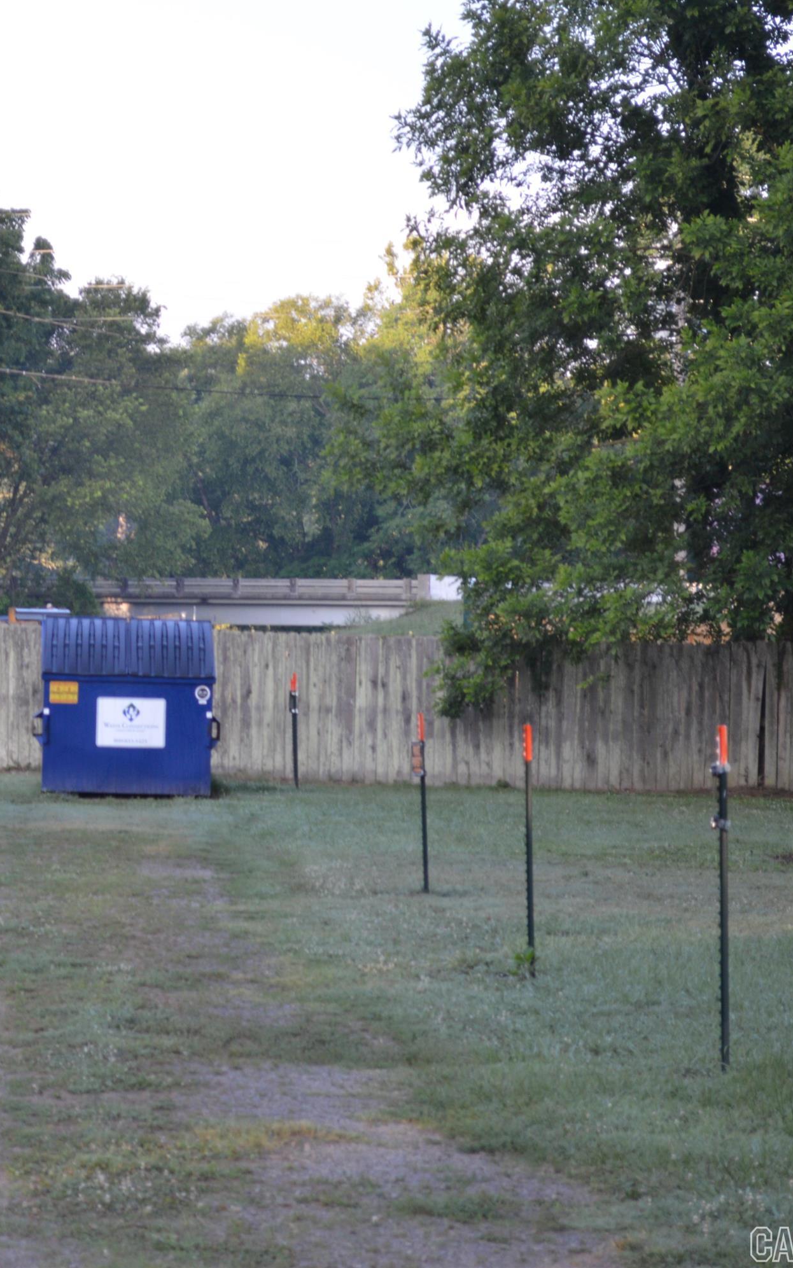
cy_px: 619
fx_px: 3907
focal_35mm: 113
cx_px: -4
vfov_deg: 18.4
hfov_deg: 11.5
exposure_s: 1/125
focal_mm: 48
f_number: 5.6
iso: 220
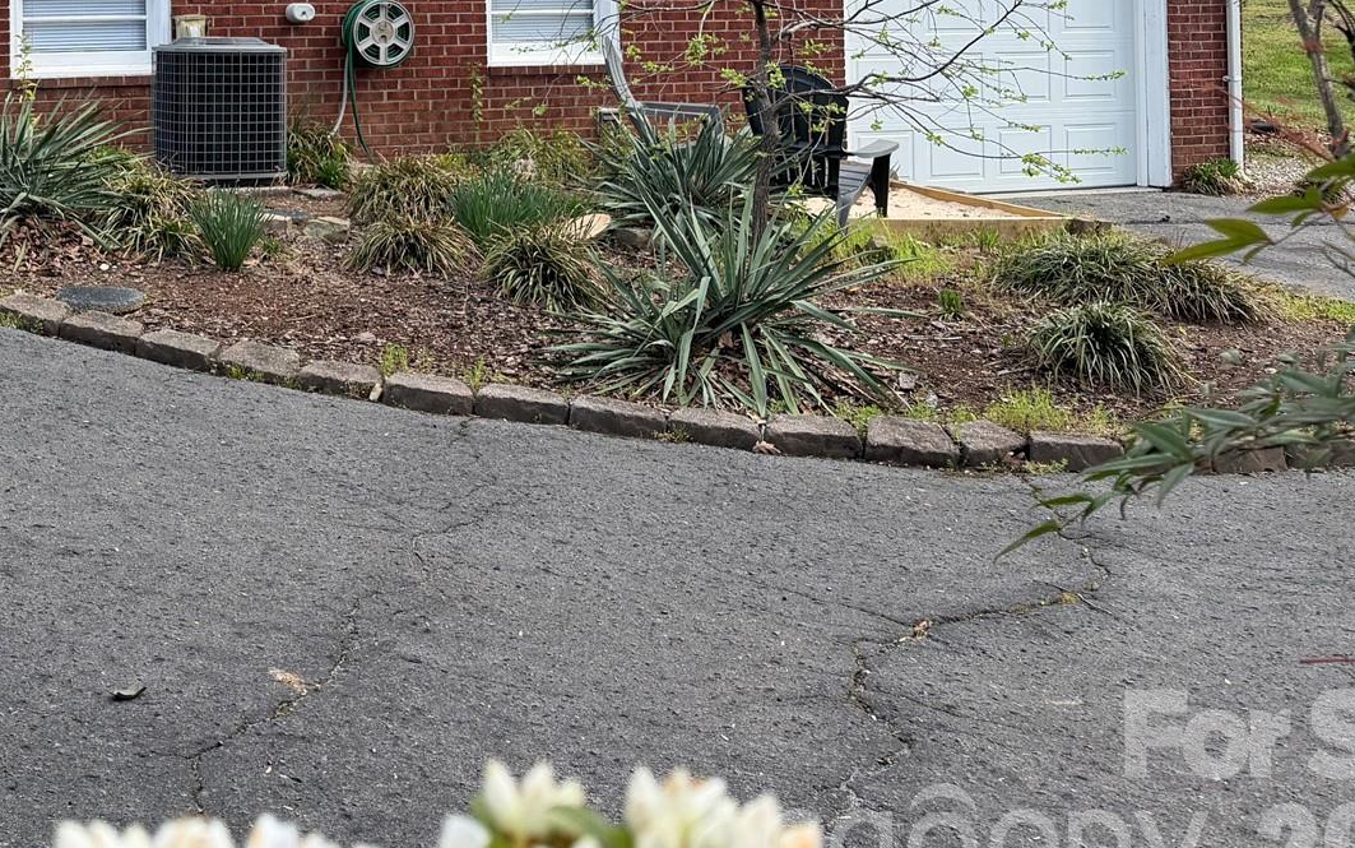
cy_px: -40
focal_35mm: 49
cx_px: 226
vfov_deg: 24.9
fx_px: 1810
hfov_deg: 39.1
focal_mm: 6.76
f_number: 1.78
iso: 100
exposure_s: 1/1314
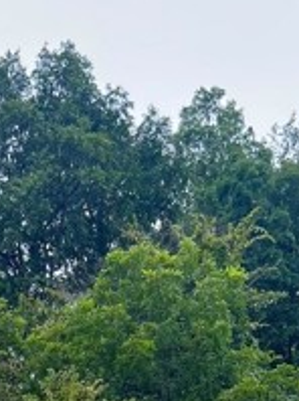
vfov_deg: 17.2
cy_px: 636
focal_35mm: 101
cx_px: -32
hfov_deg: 14.3
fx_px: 1166
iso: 50
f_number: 1.5
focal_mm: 5.7
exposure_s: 1/1058
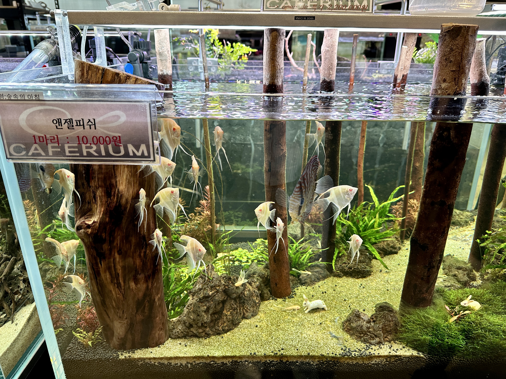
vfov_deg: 56.8
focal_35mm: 24
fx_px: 351
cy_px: 190
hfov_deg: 71.6
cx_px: 253
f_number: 1.78
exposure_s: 1/120
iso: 200
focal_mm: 6.86
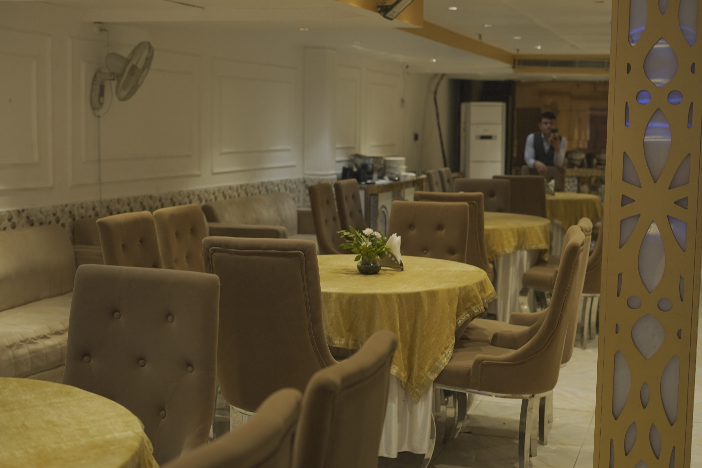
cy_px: 234
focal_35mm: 50
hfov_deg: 39.6
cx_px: 351
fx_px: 975
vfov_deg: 27.0
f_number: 3.2
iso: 640
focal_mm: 50
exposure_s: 1/100
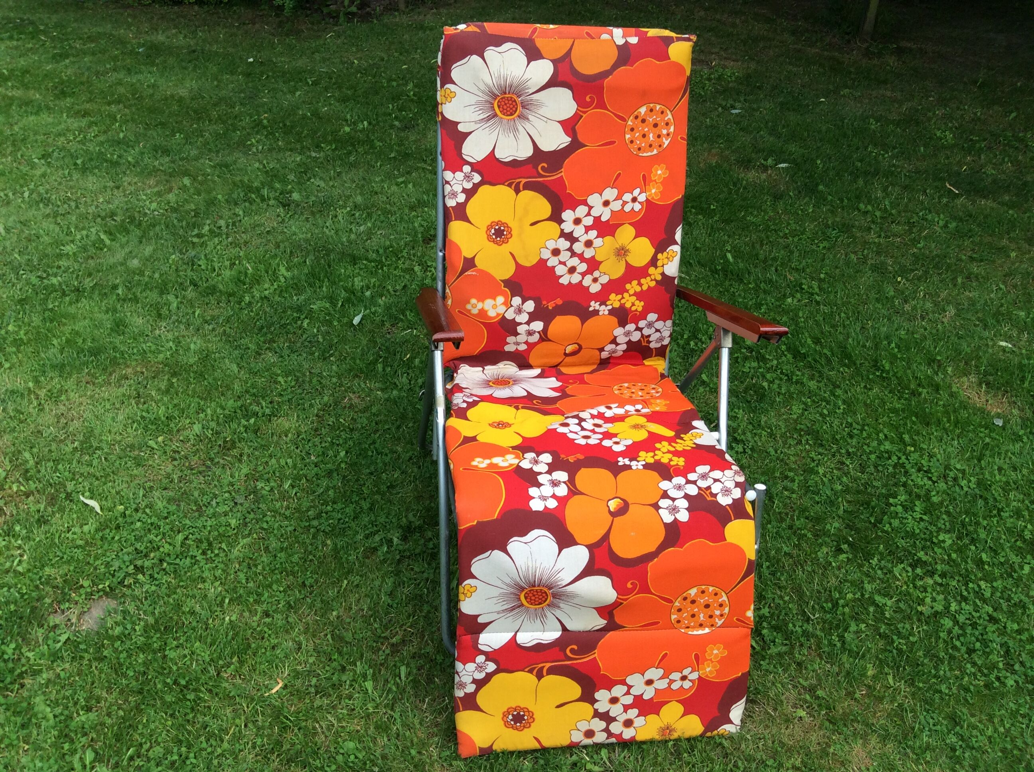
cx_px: 517
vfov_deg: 44.1
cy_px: 386
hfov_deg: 56.9
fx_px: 954
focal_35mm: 32
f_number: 2.4
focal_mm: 3.3
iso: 32
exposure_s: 1/292
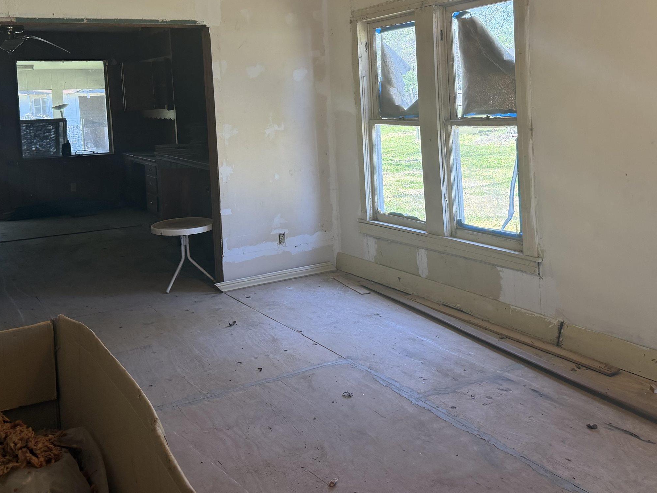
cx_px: 309
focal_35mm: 37
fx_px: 702
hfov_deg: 50.1
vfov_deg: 38.1
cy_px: 155
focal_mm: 6.76
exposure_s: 1/179
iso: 160
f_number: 1.78
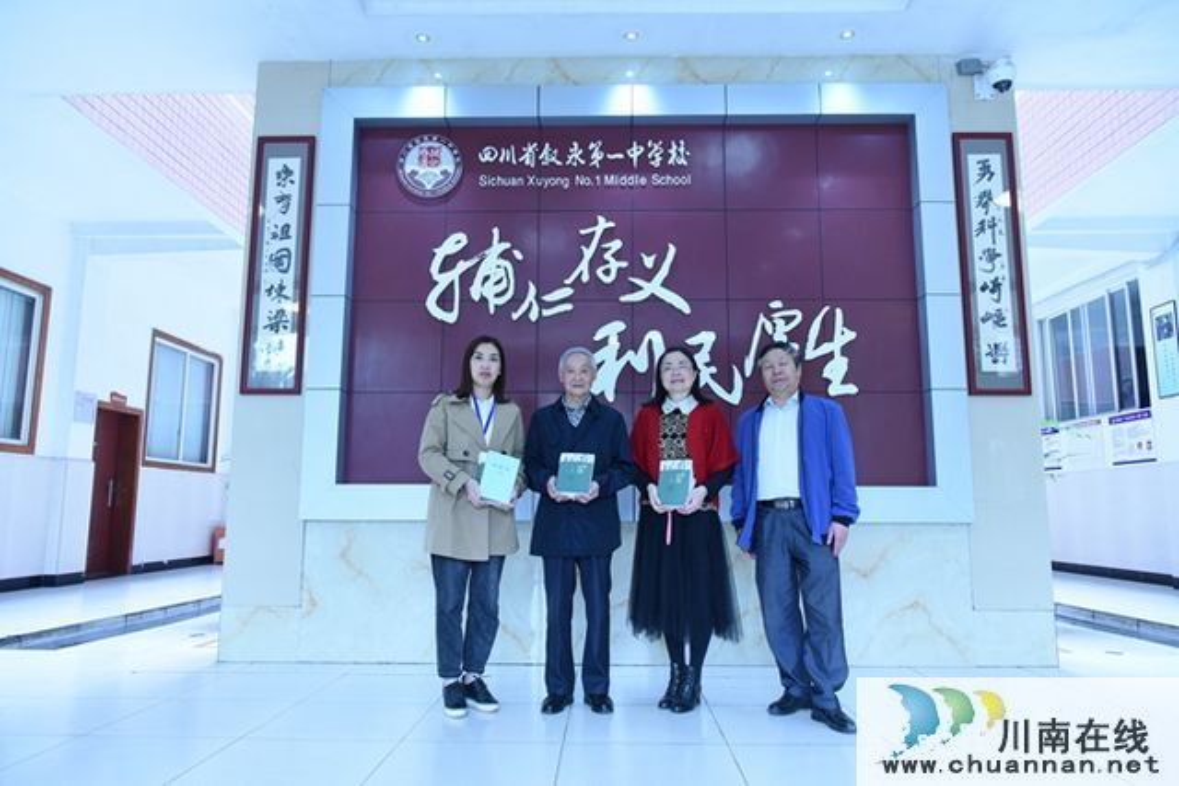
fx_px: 786
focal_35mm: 24
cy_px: 393
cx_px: 590
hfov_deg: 73.7
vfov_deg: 53.2
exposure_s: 1/125
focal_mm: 24
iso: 4000
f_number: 5.6
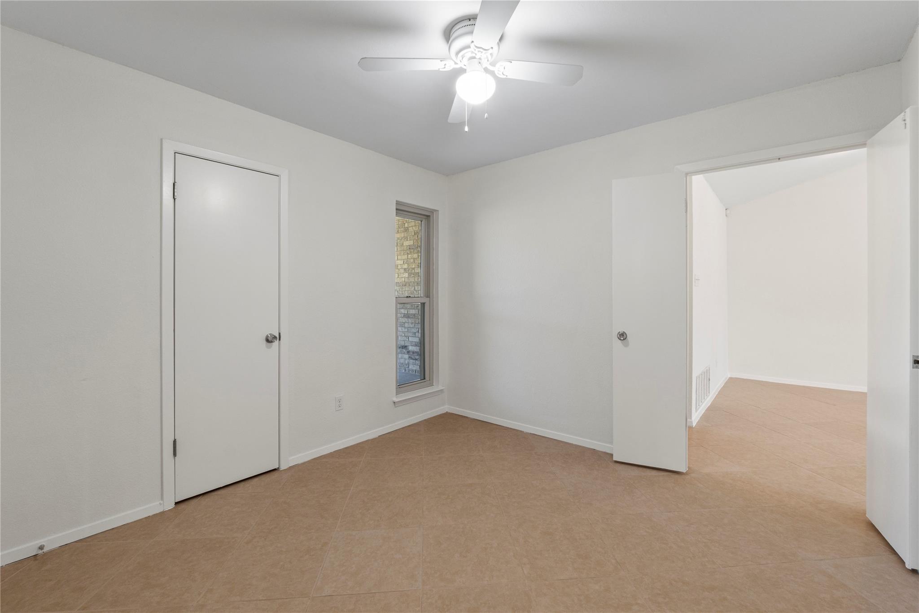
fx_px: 383
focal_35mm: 15
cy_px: 306
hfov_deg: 100.4
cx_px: 460
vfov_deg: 77.3
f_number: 11
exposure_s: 4
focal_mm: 10
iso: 250
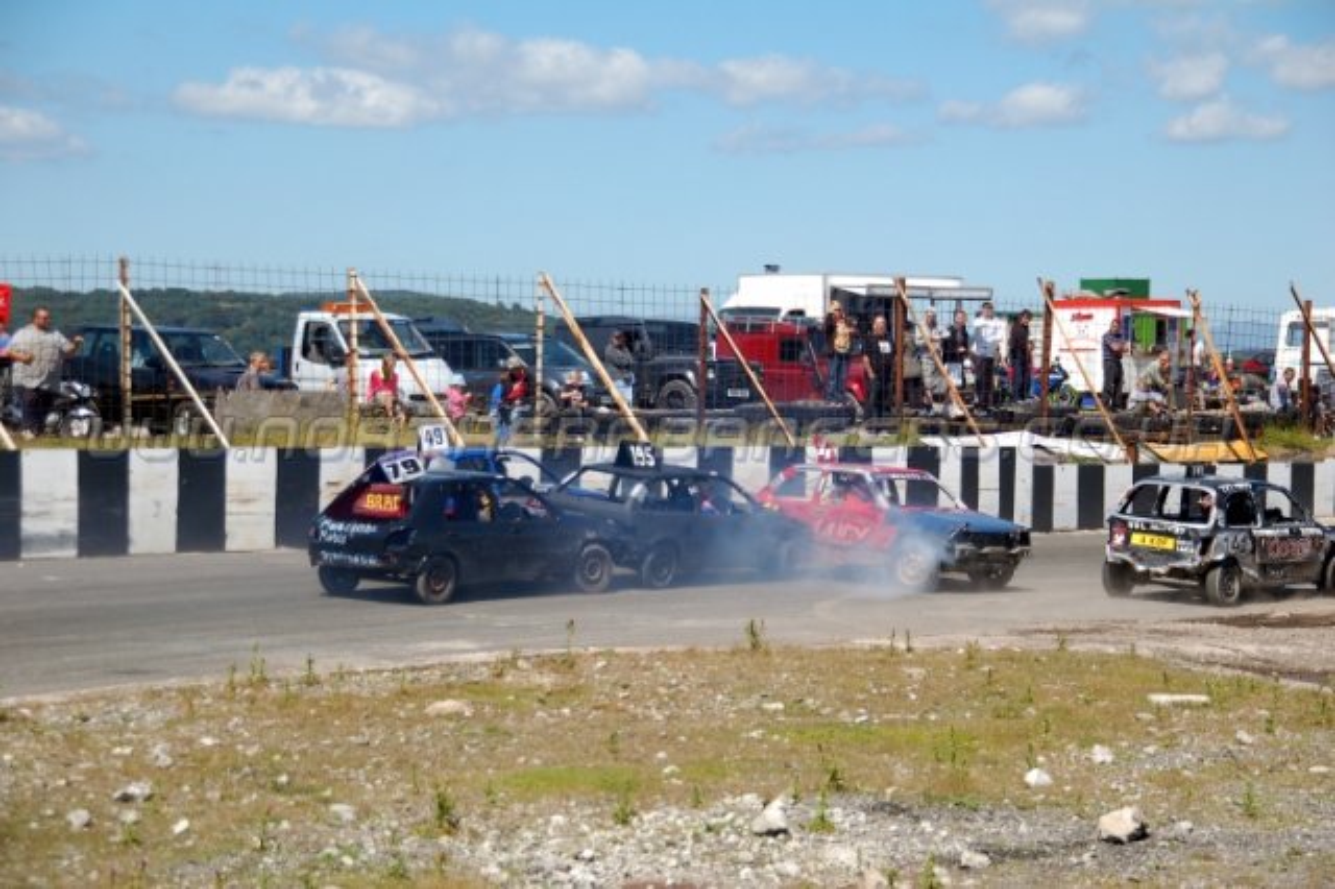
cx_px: 668
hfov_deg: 24.6
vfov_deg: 16.5
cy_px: 444
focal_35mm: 82
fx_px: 3058
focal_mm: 55
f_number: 5.3
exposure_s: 1/1000
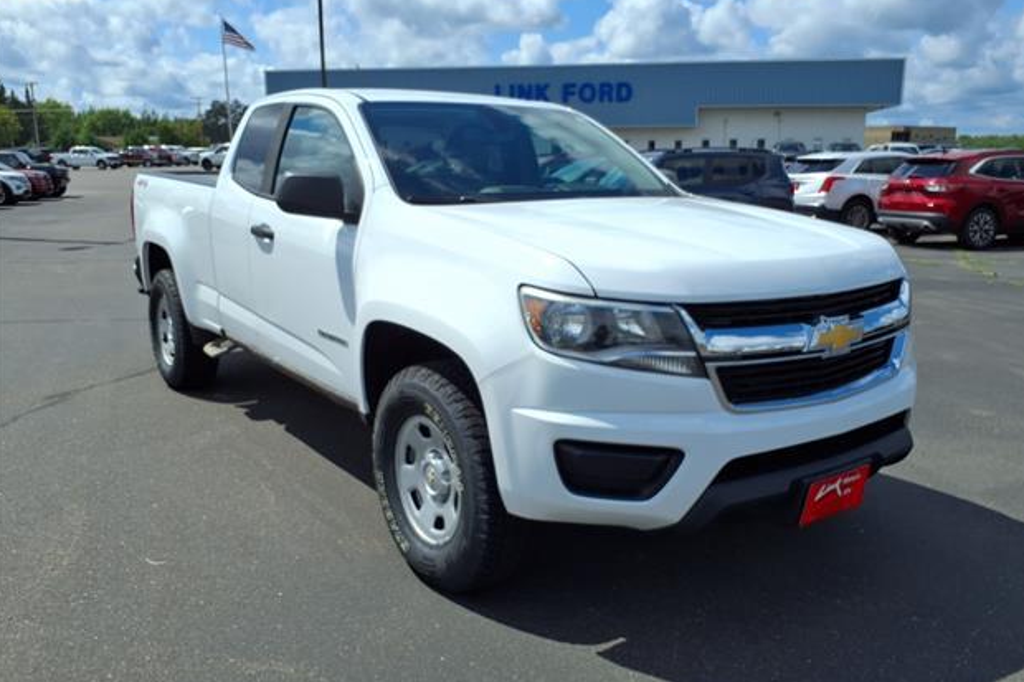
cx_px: 520
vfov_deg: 44.9
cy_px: 325
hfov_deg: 63.7
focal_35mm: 29
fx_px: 825
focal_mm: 3.58
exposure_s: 1/3333
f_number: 1.9
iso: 40
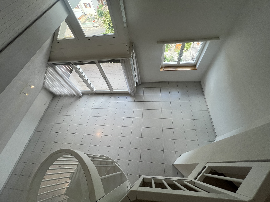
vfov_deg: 89.9
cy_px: 101
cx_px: 135
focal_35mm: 13
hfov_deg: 106.2
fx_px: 101
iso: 32
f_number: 1.8
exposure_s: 1/142
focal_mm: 1.57
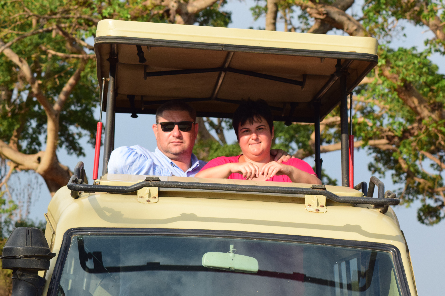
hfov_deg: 14.0
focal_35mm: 147
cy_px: 148
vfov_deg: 9.3
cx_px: 222
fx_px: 1817
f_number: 5.6
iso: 800
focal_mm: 98
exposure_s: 1/500
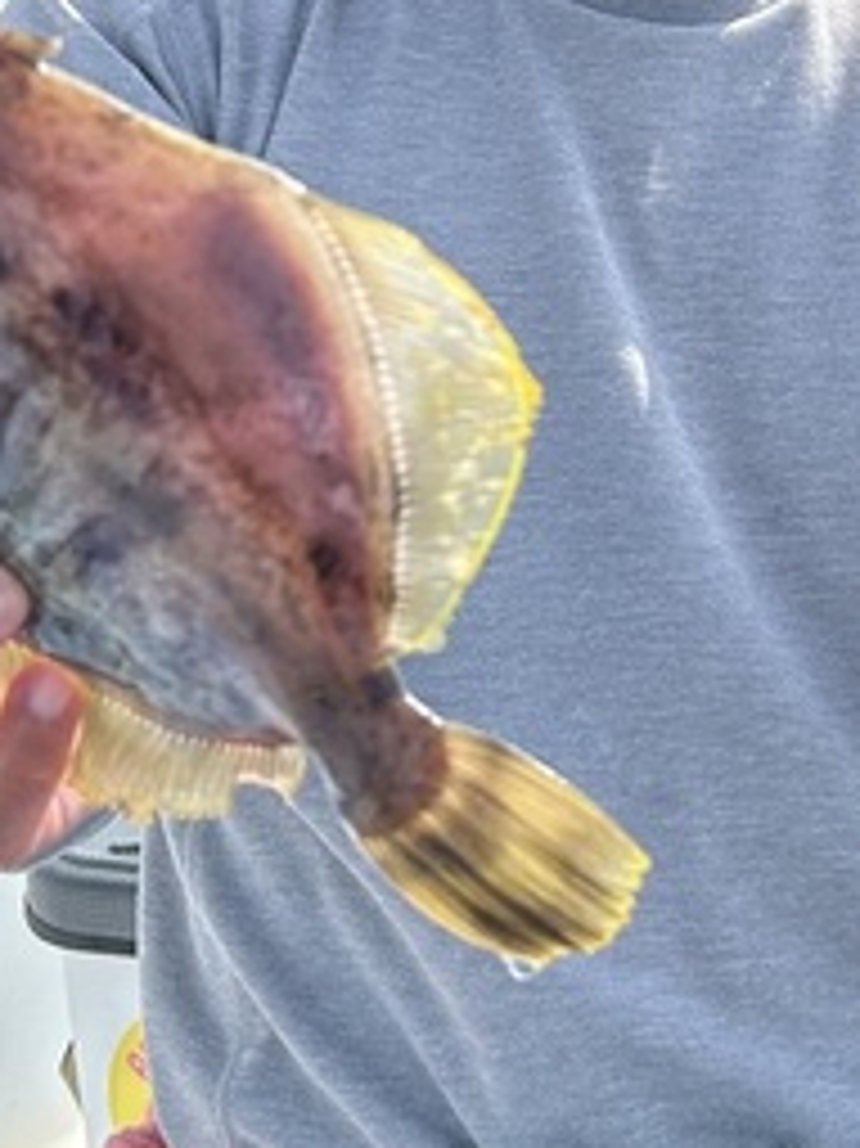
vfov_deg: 22.3
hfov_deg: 16.8
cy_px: 252
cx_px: 702
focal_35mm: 87
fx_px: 2884
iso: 50
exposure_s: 1/2915
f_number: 1.5
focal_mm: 5.7
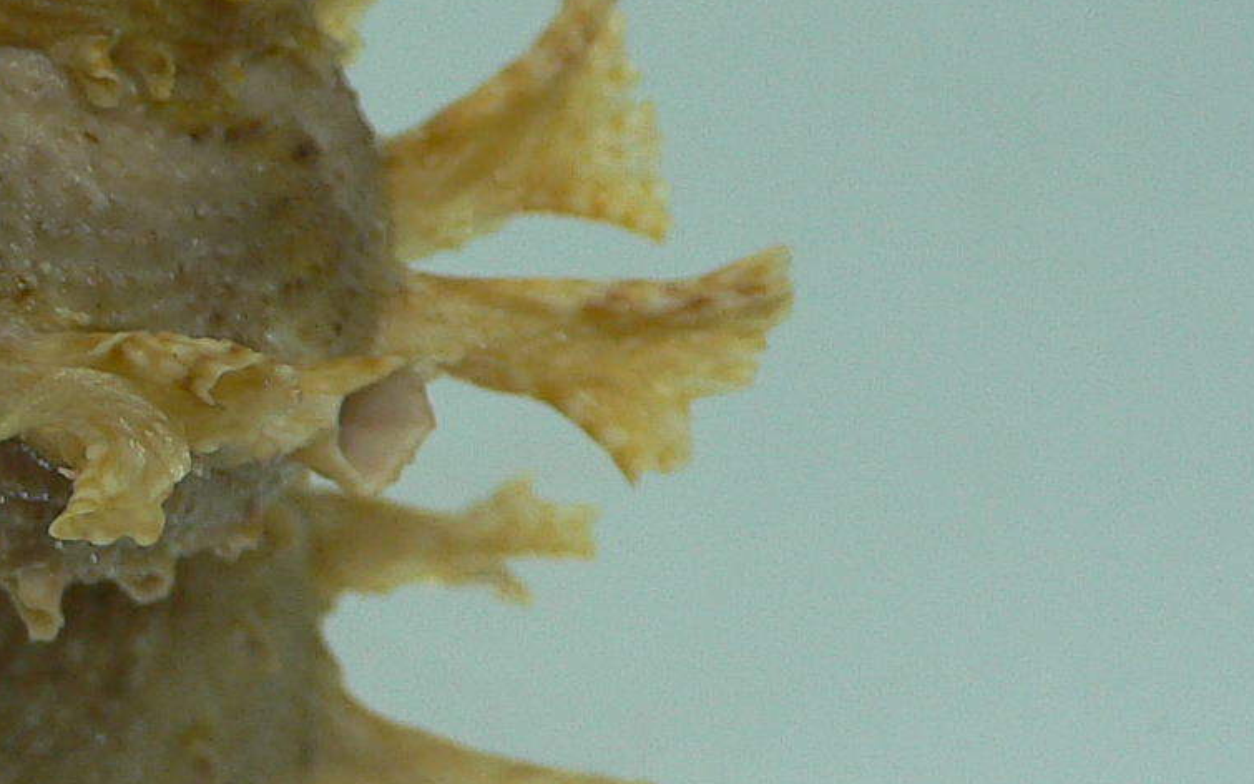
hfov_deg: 19.9
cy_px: 264
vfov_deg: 13.2
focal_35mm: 99
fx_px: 3384
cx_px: -203
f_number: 2.8
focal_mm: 4.6
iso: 80
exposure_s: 1/60
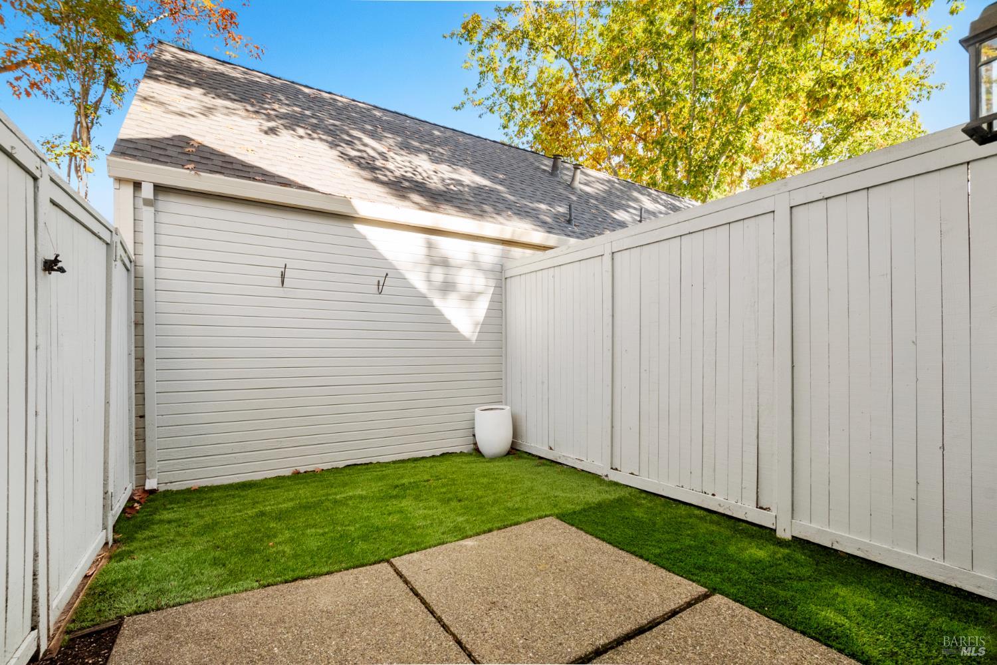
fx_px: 415
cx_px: 498
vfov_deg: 77.3
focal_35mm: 15
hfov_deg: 100.4
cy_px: 332
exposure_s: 1/50
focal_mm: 10
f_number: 8
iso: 100
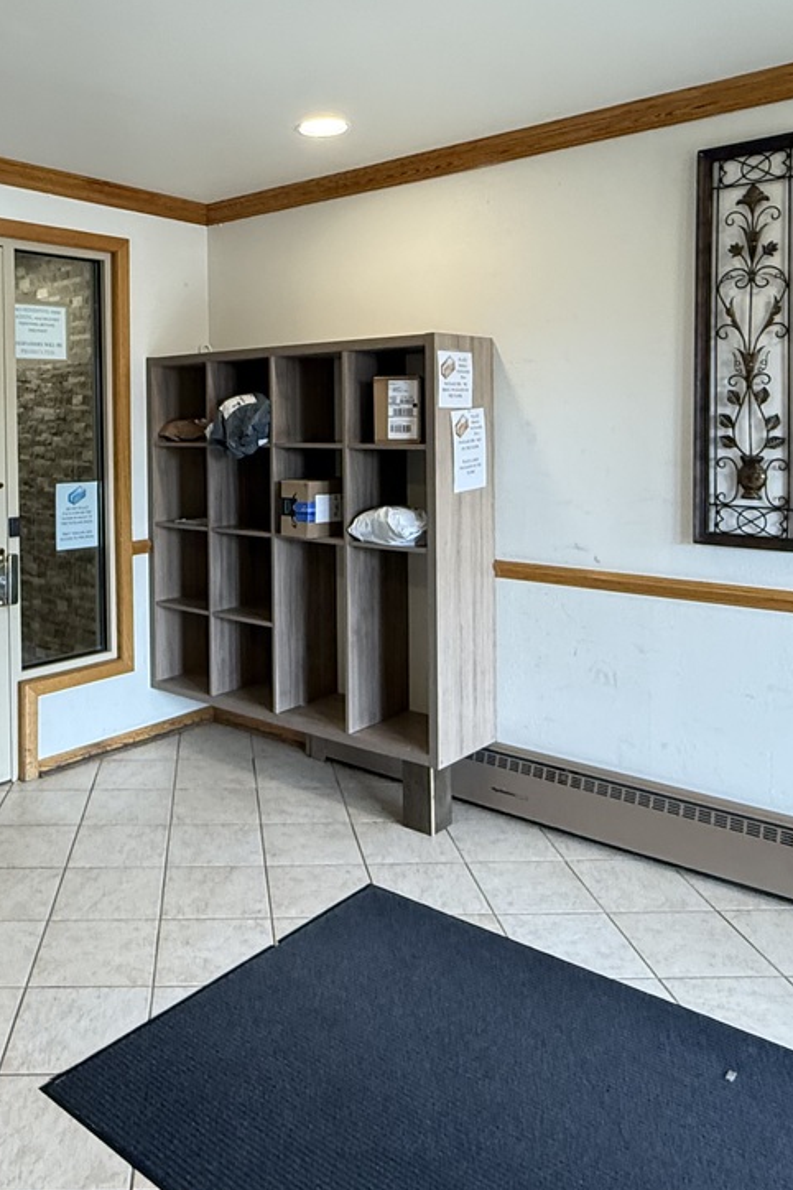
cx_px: 225
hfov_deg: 43.9
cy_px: 444
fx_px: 958
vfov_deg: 62.8
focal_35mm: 29
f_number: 2.2
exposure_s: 1/120
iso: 320
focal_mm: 2.22
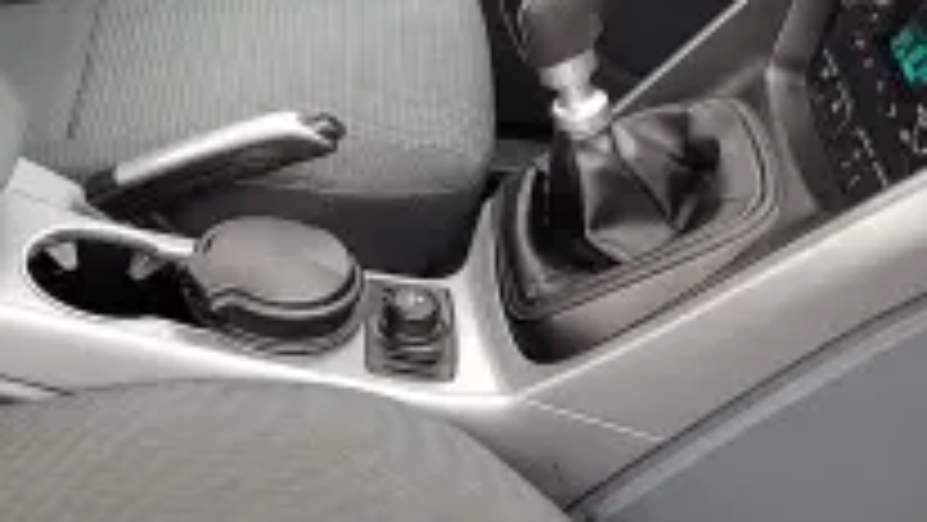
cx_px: -40
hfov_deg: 25.6
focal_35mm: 78
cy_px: 176
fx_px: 1918
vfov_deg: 15.5
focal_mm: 5.56
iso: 220
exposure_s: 1/50
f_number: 1.8
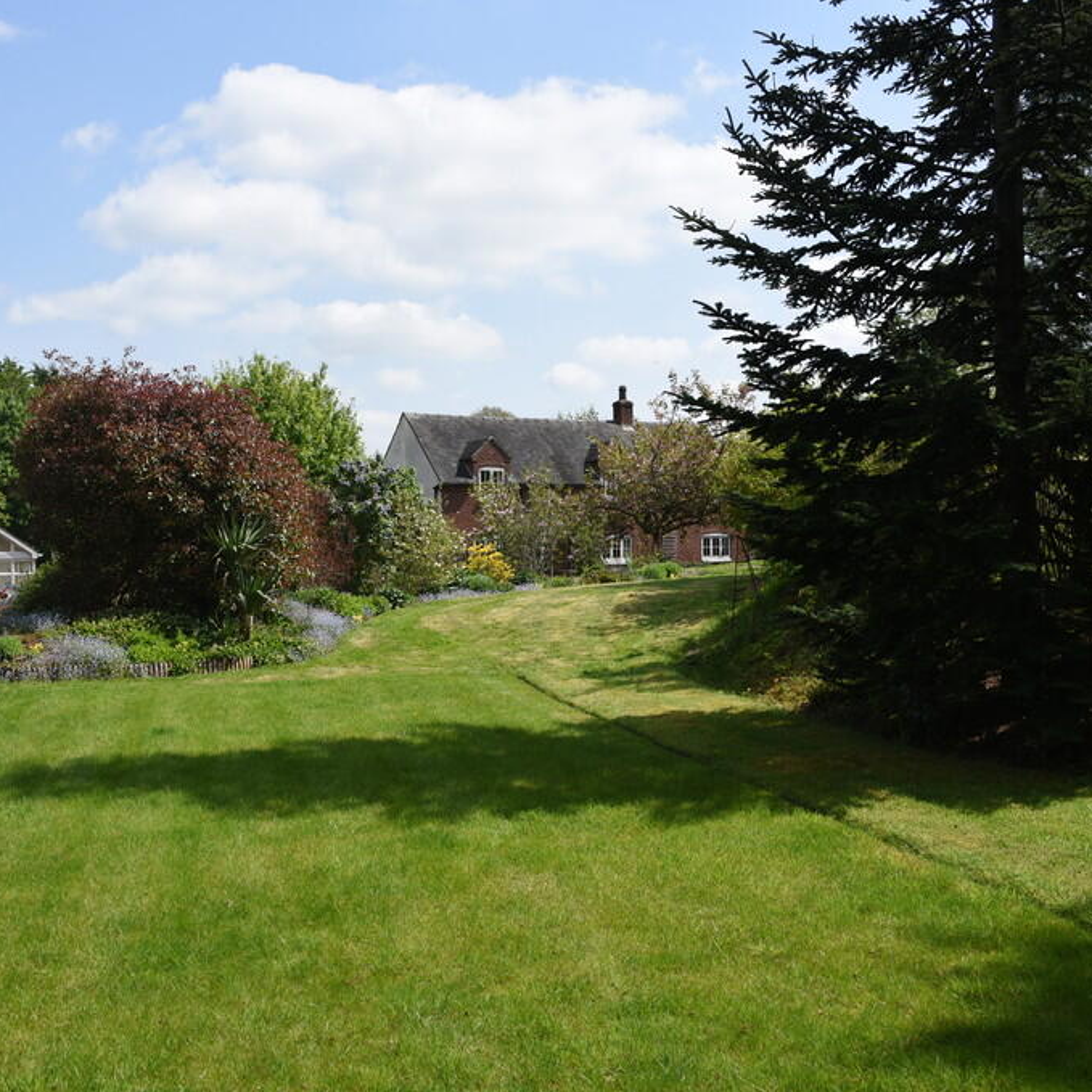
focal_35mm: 41
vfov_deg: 40.9
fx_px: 1463
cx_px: 482
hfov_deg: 40.9
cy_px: 548
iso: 400
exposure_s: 1/800
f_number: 9
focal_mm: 32
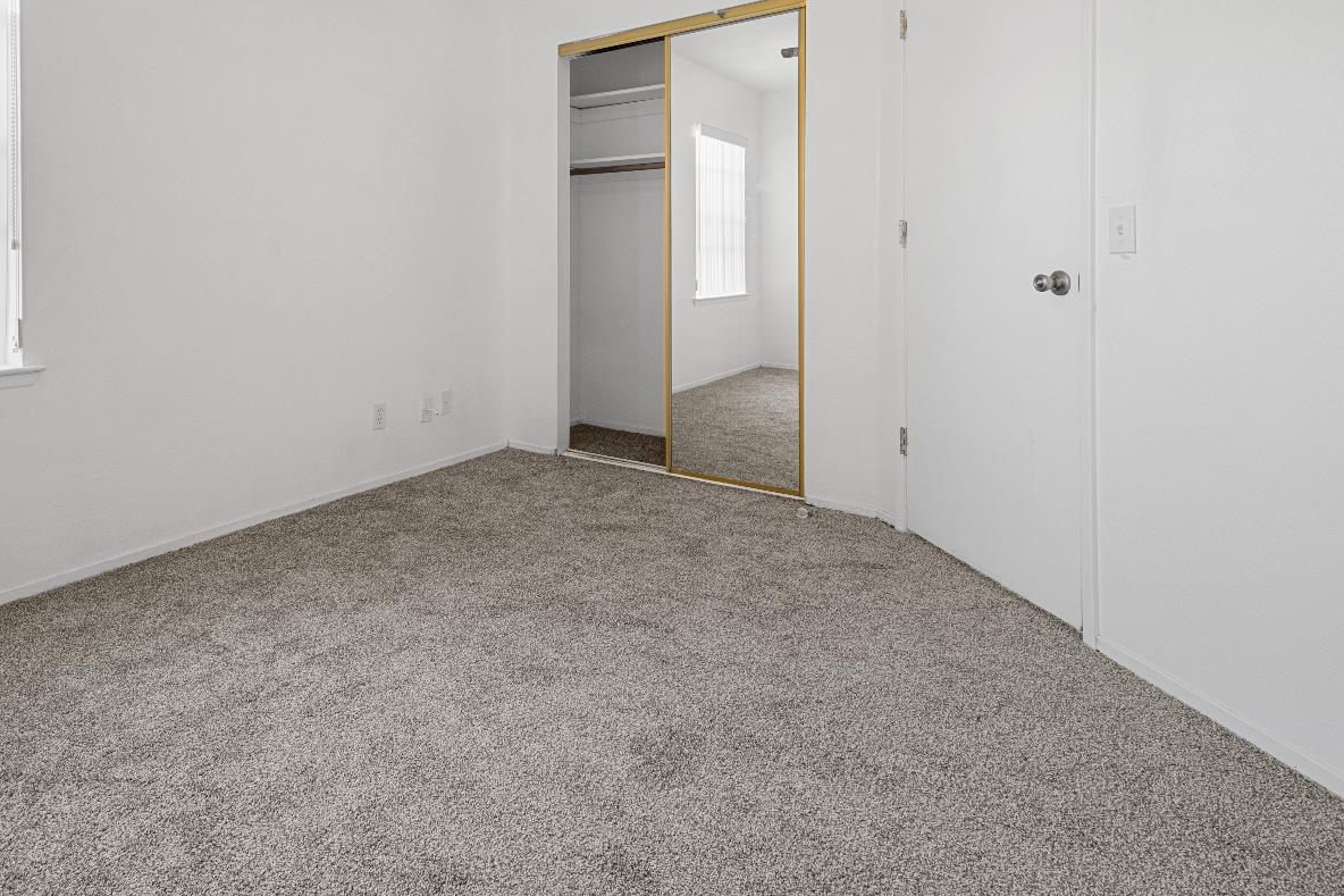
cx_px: 499
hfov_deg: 85.1
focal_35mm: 19
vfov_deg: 64.0
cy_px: 359
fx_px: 709
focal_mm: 10
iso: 250
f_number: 8
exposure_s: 1
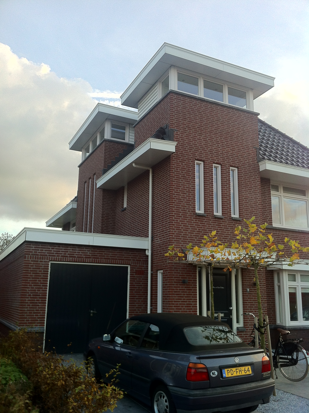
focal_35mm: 35
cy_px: 206
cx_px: 154
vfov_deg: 52.7
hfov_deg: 40.6
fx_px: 418
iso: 80
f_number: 2.8
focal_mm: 3.85
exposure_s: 1/120
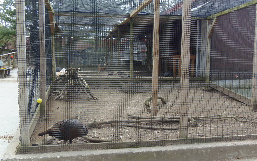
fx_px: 266
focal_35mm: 38
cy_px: 94
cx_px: 127
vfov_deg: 33.5
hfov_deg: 51.5
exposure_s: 1/160
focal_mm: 6.5
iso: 64
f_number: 3.4
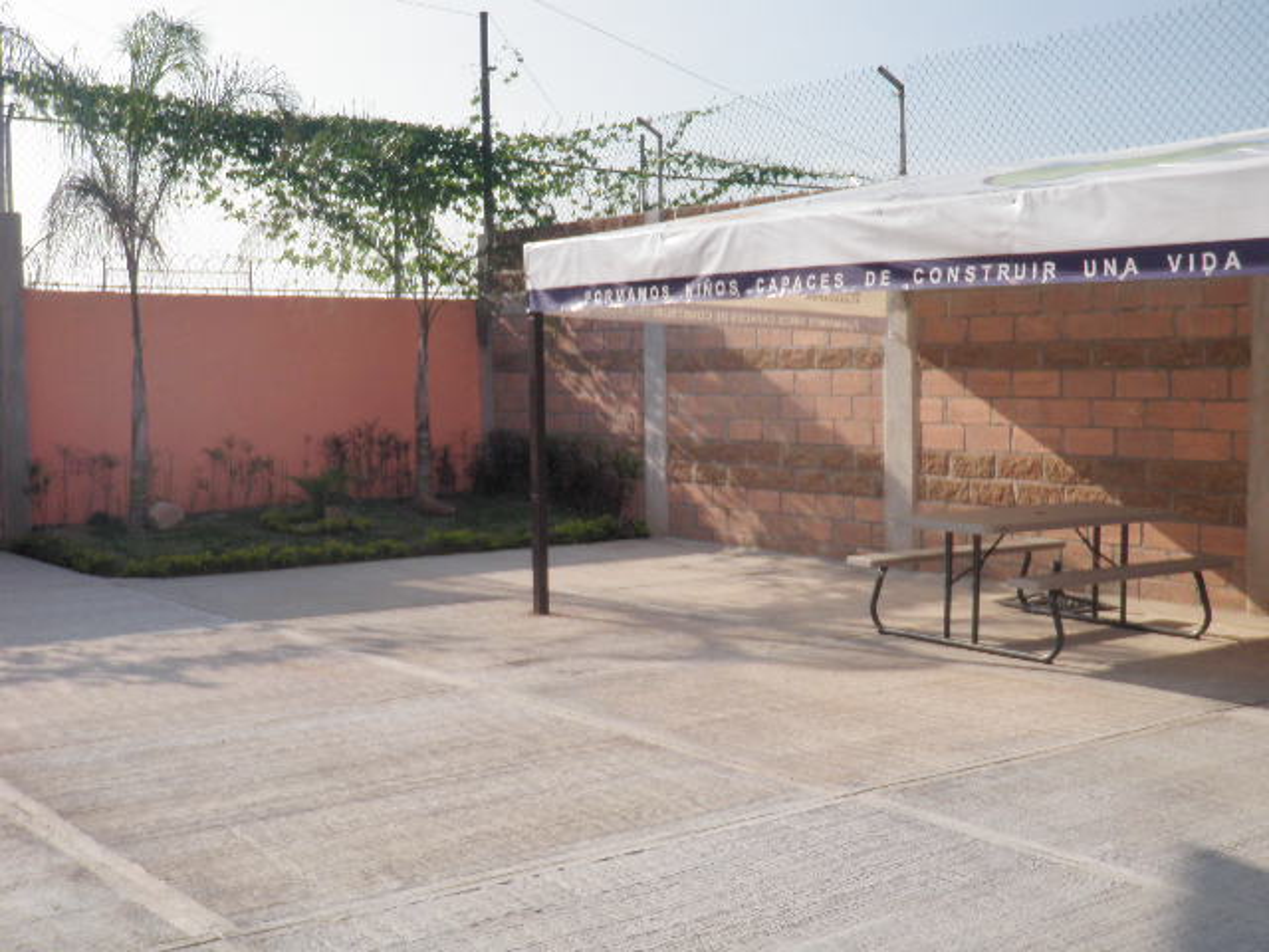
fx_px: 1540
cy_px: 476
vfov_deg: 34.3
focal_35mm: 42
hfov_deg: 44.8
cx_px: 634
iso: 50
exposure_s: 1/125
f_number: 6.3
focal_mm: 7.57
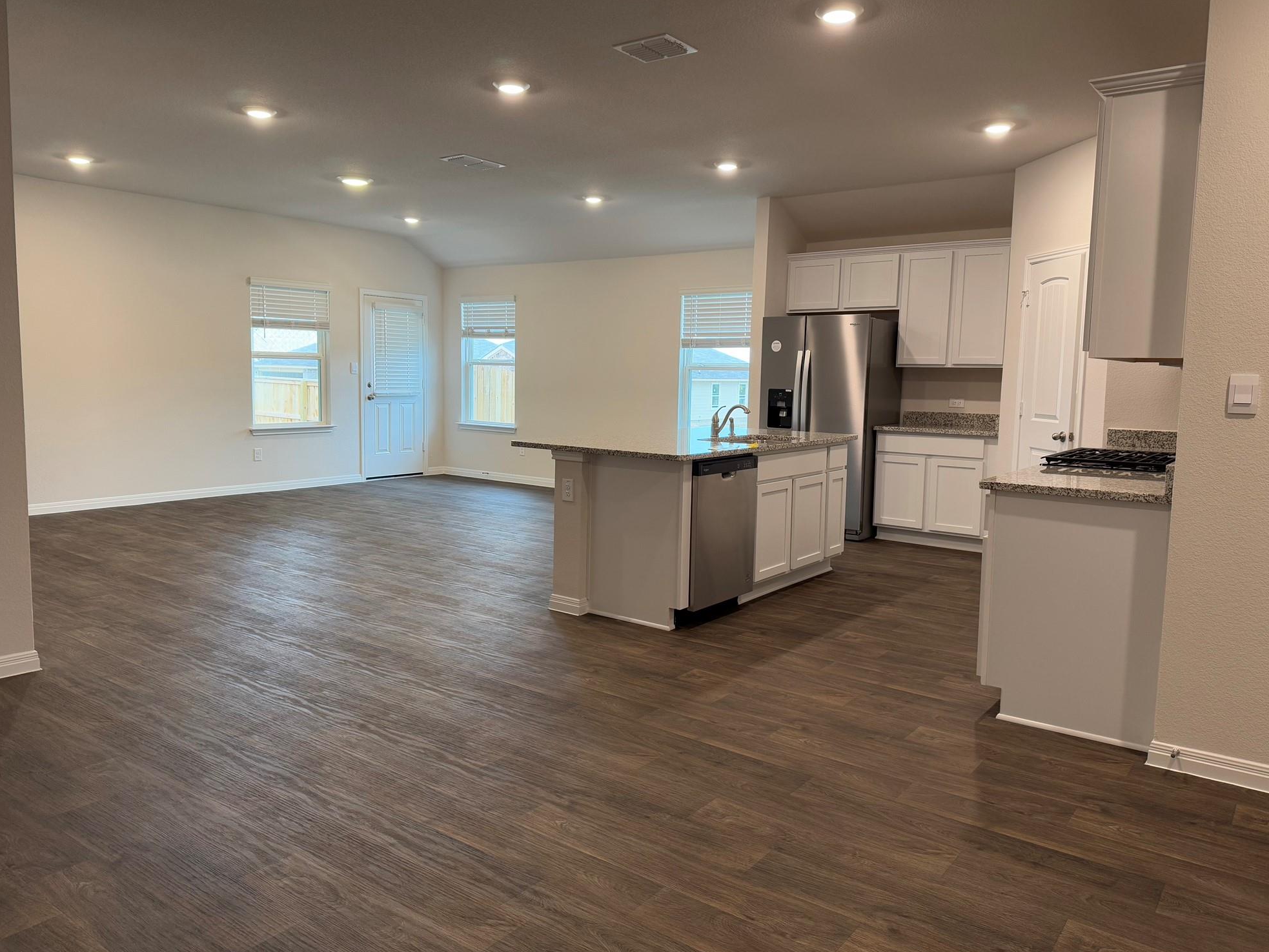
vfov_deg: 54.9
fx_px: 917
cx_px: 629
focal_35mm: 25
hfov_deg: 69.4
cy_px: 461
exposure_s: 1/60
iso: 160
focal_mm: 6.76
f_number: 1.78
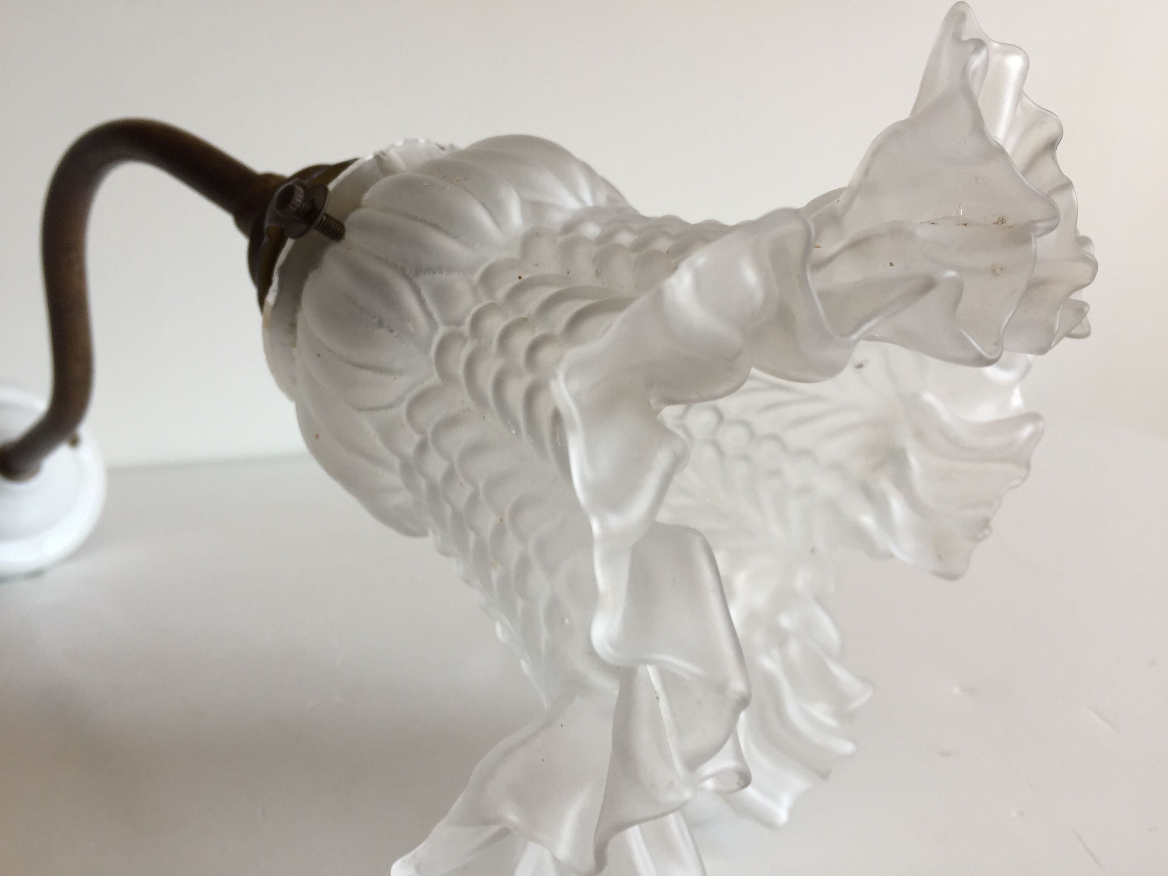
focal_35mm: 29
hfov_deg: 61.7
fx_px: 979
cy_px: 438
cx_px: 584
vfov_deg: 48.2
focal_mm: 4.15
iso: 40
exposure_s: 1/50
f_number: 2.2
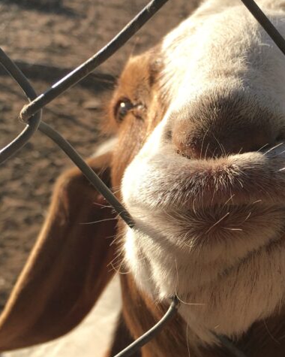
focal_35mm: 61
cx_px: 226
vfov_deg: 30.9
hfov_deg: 24.6
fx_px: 643
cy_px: 203
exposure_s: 1/974
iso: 25
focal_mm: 4.15
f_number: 2.2
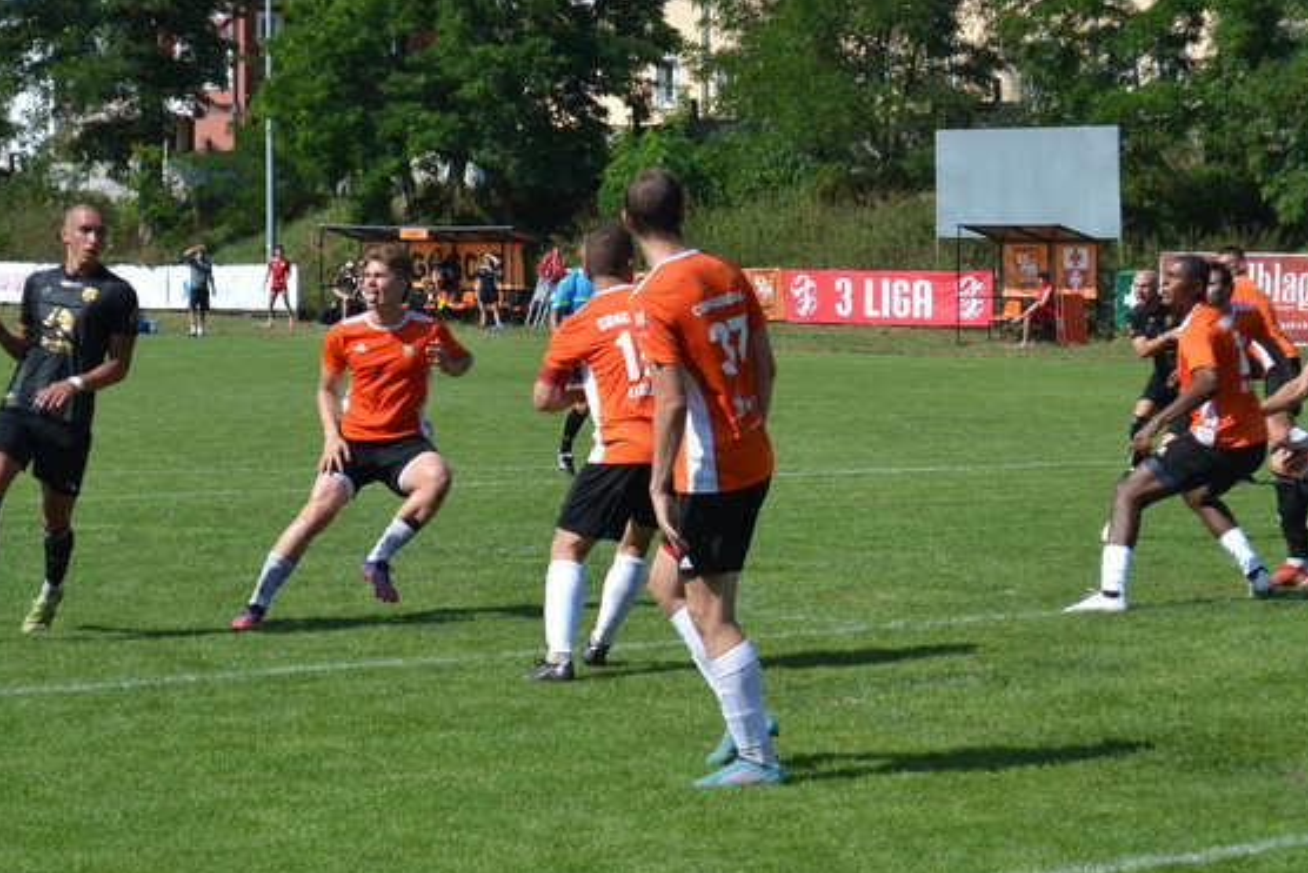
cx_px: 655
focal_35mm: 127
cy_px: 388
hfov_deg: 16.2
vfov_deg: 10.8
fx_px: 4607
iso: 400
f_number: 6.3
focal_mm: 55
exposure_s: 1/1600
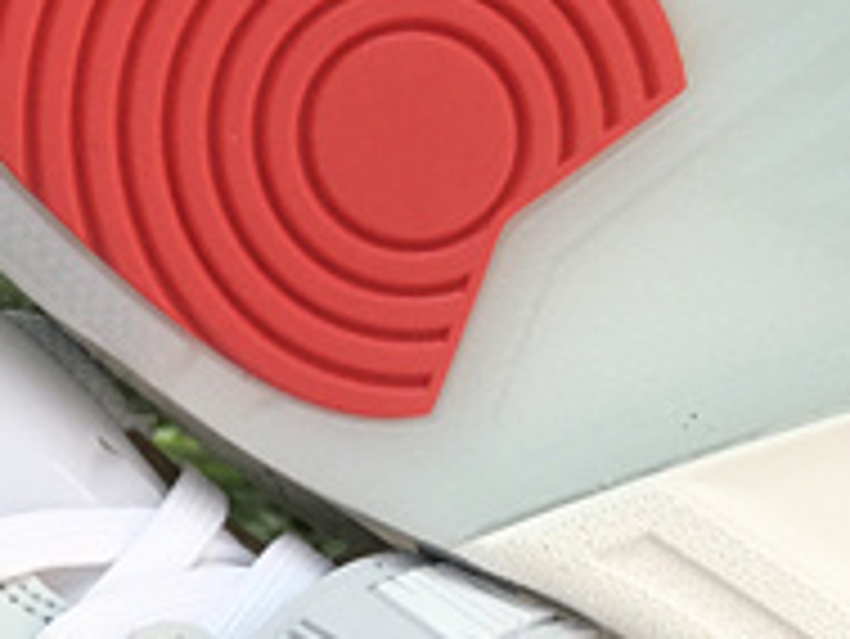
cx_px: 315
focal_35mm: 223
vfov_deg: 6.7
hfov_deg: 8.9
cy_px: 520
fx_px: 5479
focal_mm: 6.6
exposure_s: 1/101
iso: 20
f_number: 2.8
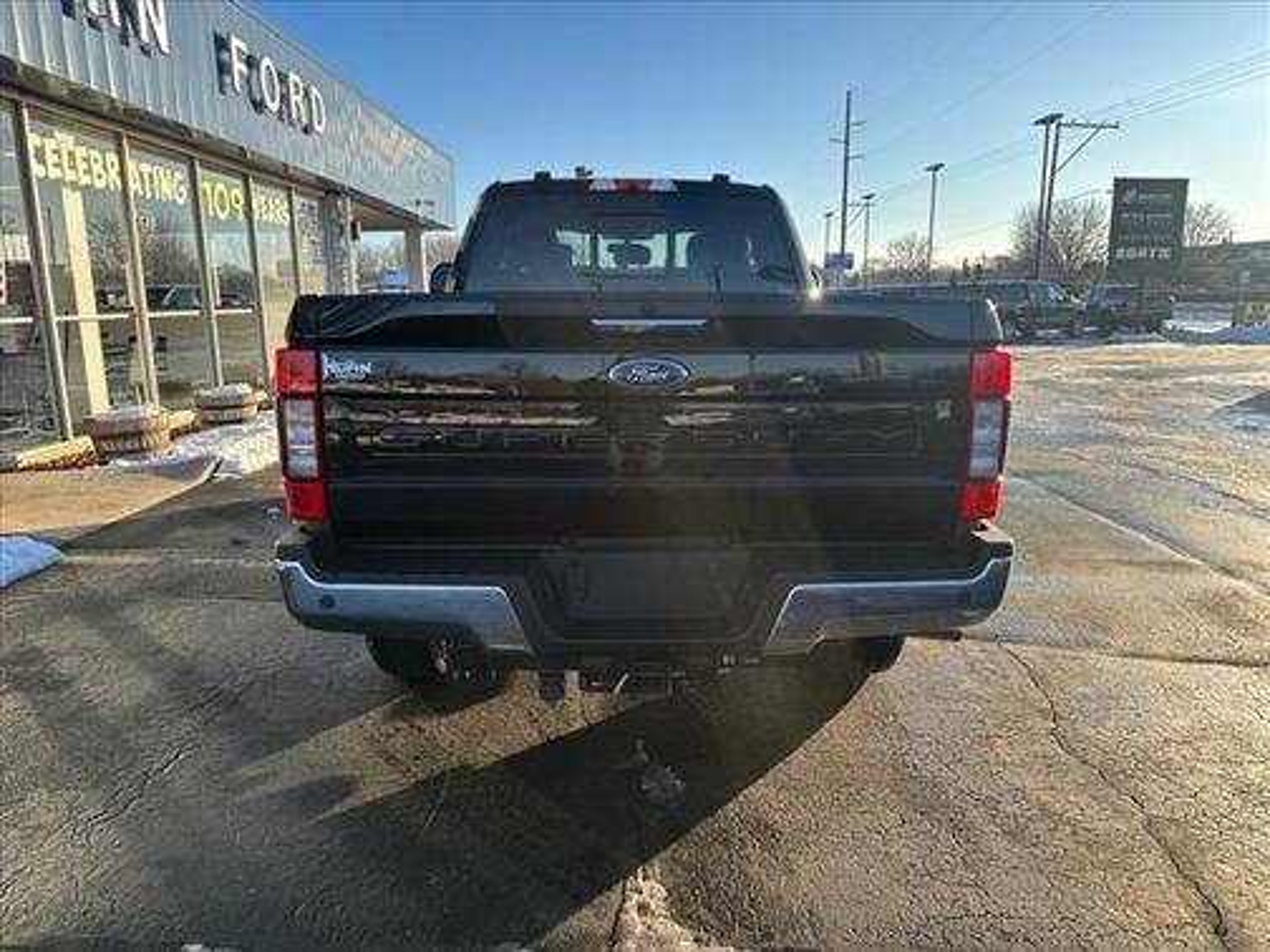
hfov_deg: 71.6
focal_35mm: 24
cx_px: 635
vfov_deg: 56.8
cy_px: 476
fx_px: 881
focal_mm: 6.86
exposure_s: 1/1988
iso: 80
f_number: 1.78
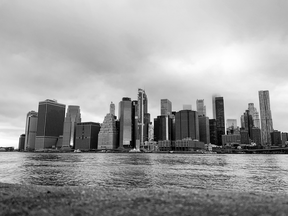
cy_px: 108
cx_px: 144
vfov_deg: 48.2
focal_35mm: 29
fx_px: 241
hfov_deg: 61.7
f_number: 1.8
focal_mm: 3
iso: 16
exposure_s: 1/350
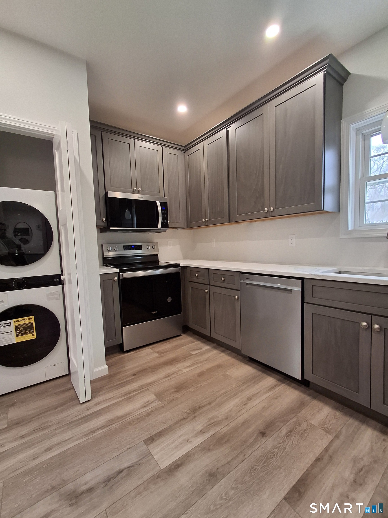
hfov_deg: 78.1
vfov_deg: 94.5
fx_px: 239
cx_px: 194
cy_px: 259
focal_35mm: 16
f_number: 2.2
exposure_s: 1/40
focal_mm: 1.64
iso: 64
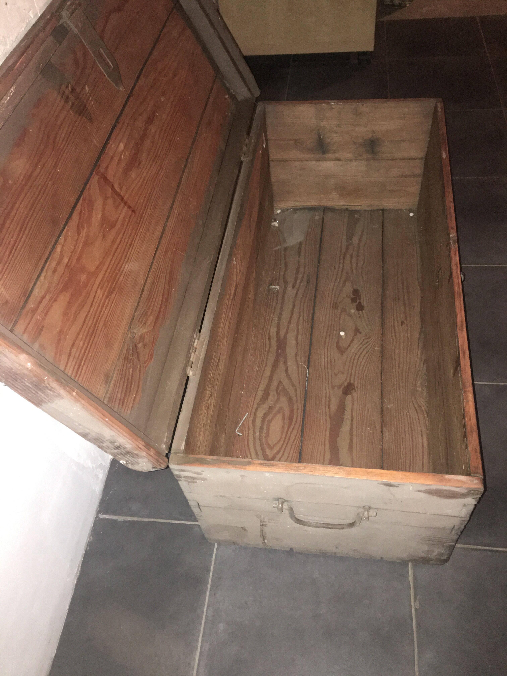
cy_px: 338
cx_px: 254
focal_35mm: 29
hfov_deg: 48.2
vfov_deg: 61.7
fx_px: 566
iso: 200
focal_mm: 4.15
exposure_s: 1/17
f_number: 2.2
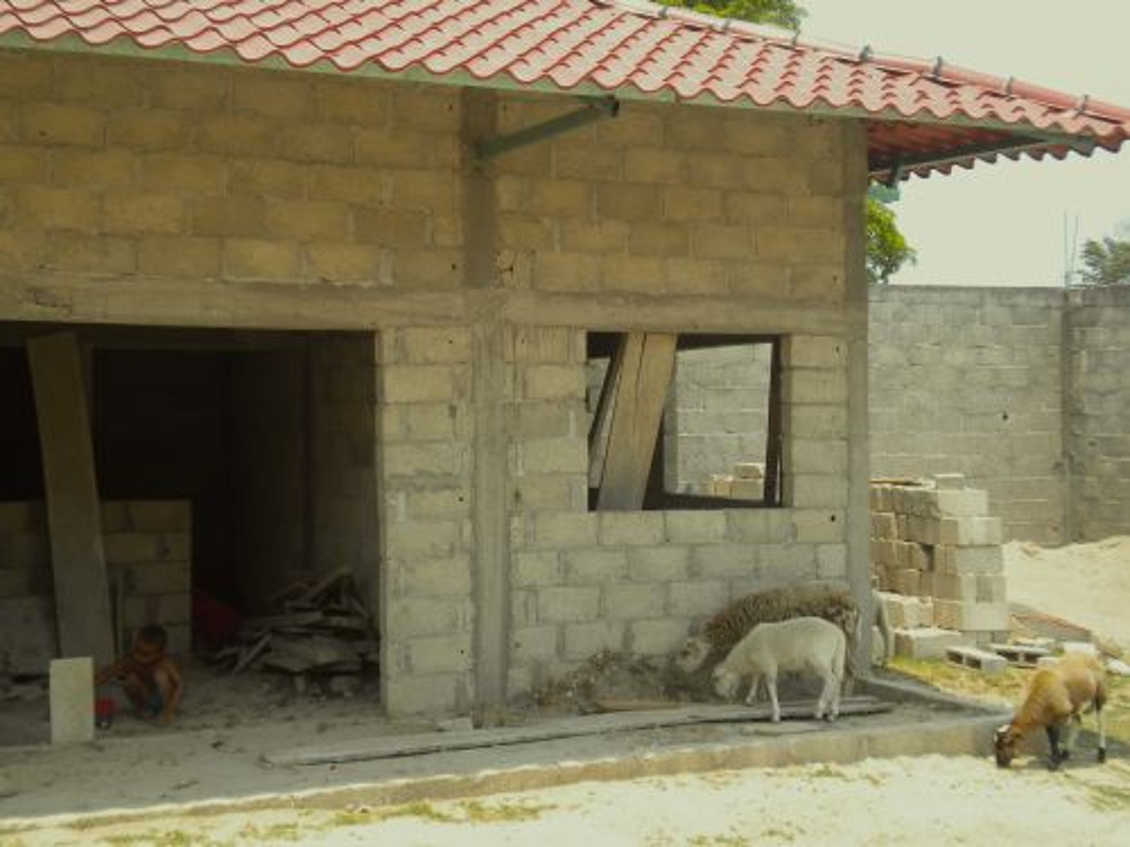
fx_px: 1697
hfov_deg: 36.8
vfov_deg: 28.0
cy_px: 424
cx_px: 565
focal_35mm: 52
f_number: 5.6
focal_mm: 9.3
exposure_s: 1/250
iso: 80
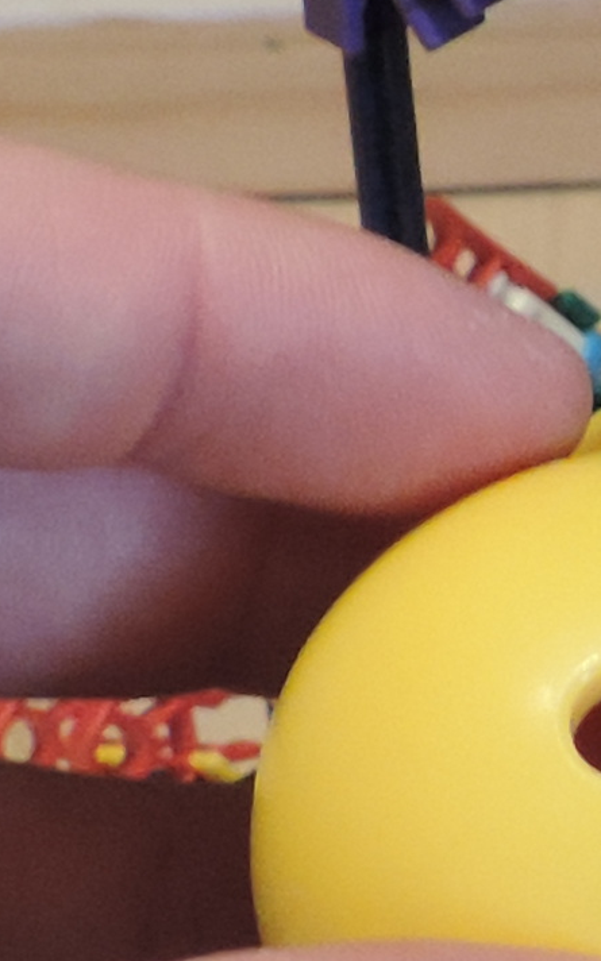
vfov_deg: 12.0
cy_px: 665
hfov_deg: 7.2
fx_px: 4586
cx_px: 1163
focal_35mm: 175
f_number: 3
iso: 360
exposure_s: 1/30
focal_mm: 4.3
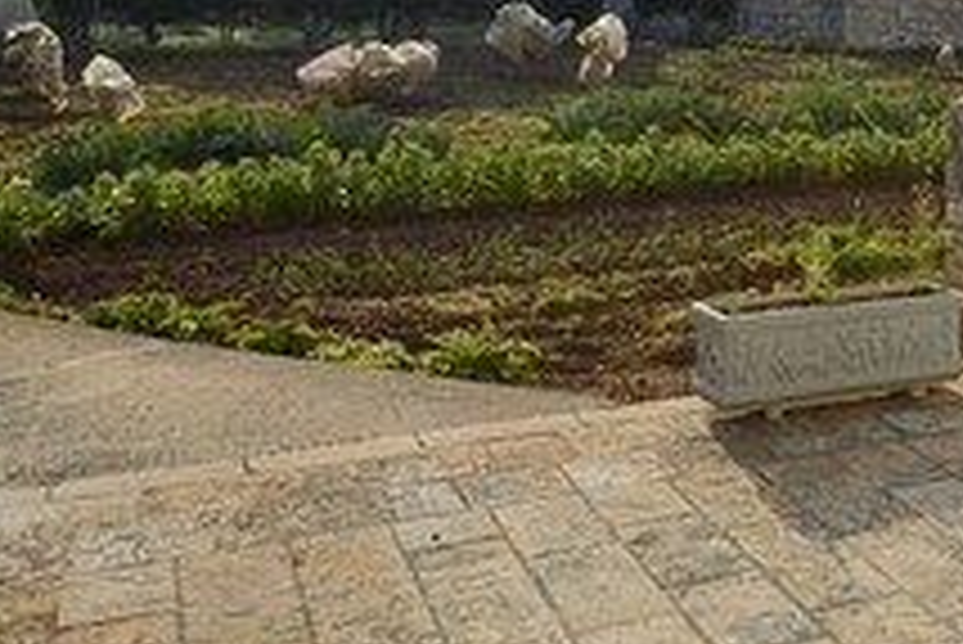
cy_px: 77
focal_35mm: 47
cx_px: 850
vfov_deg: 27.7
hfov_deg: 39.2
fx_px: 1258
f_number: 16
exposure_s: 1/200
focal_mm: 24
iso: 200
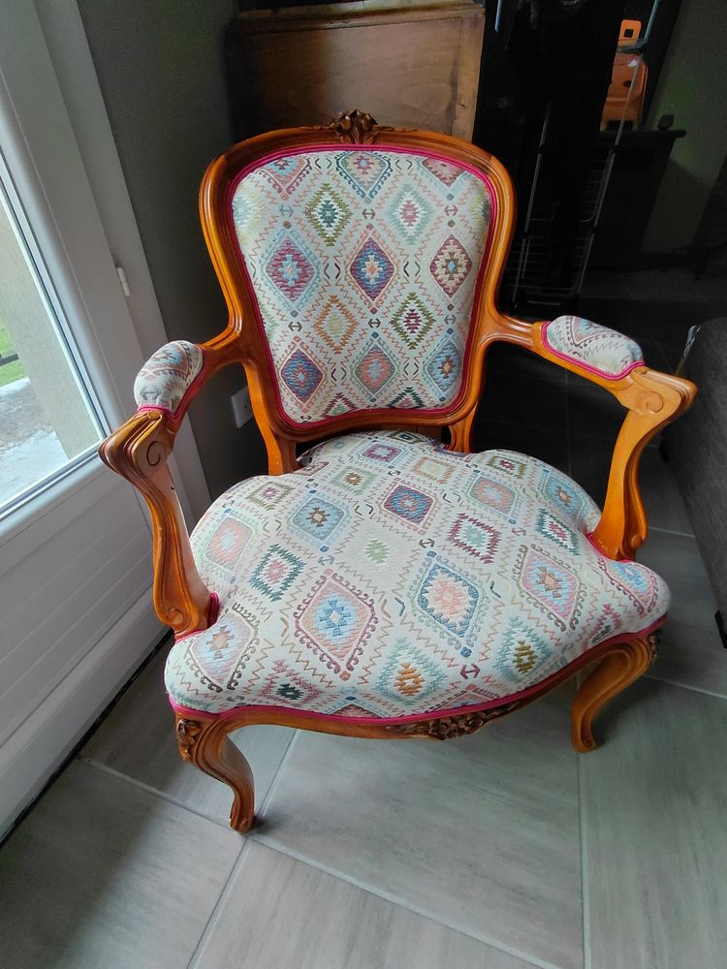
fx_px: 448
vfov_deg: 94.5
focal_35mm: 16
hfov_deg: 78.1
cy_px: 484
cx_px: 364
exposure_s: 1/60
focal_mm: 1.64
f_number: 2.2
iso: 160
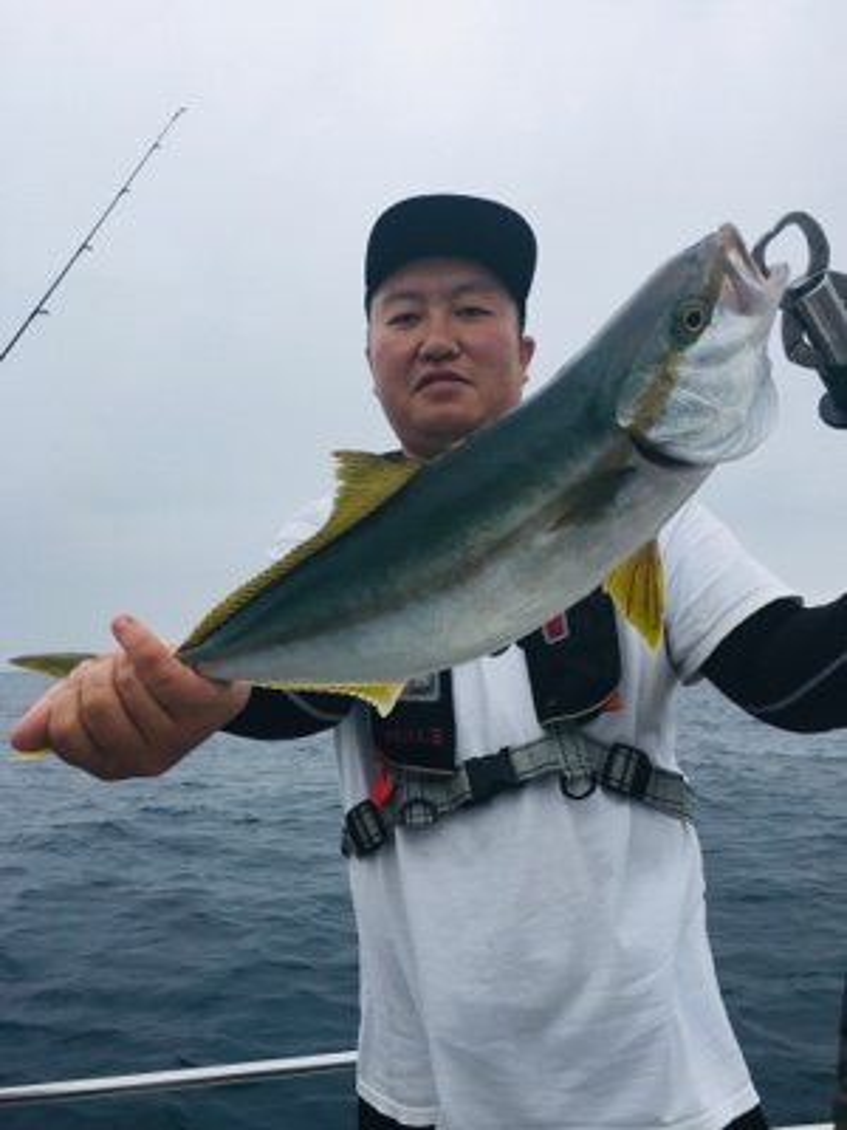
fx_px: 946
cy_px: 565
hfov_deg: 48.2
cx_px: 424
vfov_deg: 61.7
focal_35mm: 29
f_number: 2.2
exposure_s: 1/674
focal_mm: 4.15
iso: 25
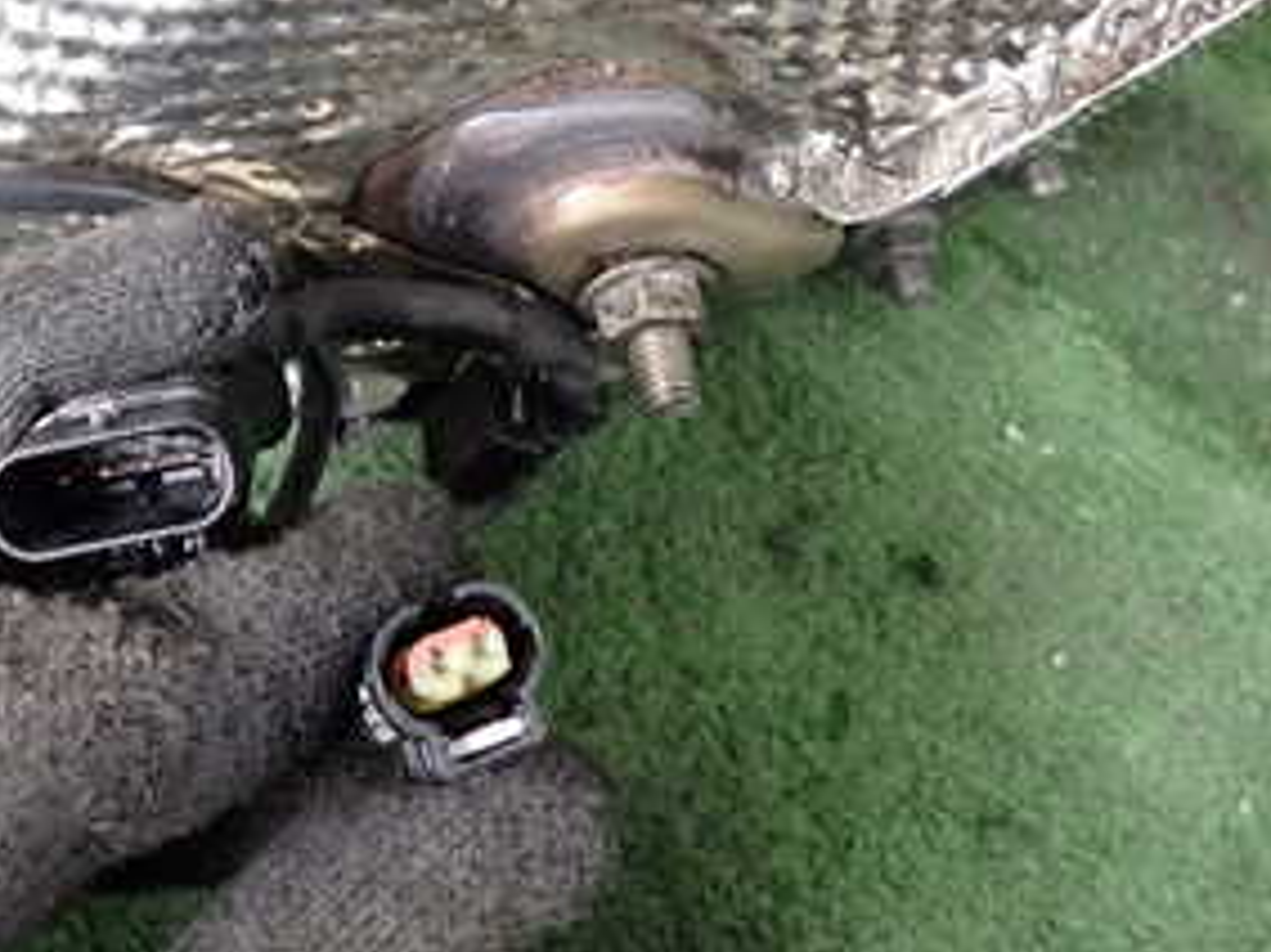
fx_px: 1945
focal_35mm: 53
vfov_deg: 26.6
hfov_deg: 36.0
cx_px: 467
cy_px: 99
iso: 320
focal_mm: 4.5
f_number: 2
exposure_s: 1/125
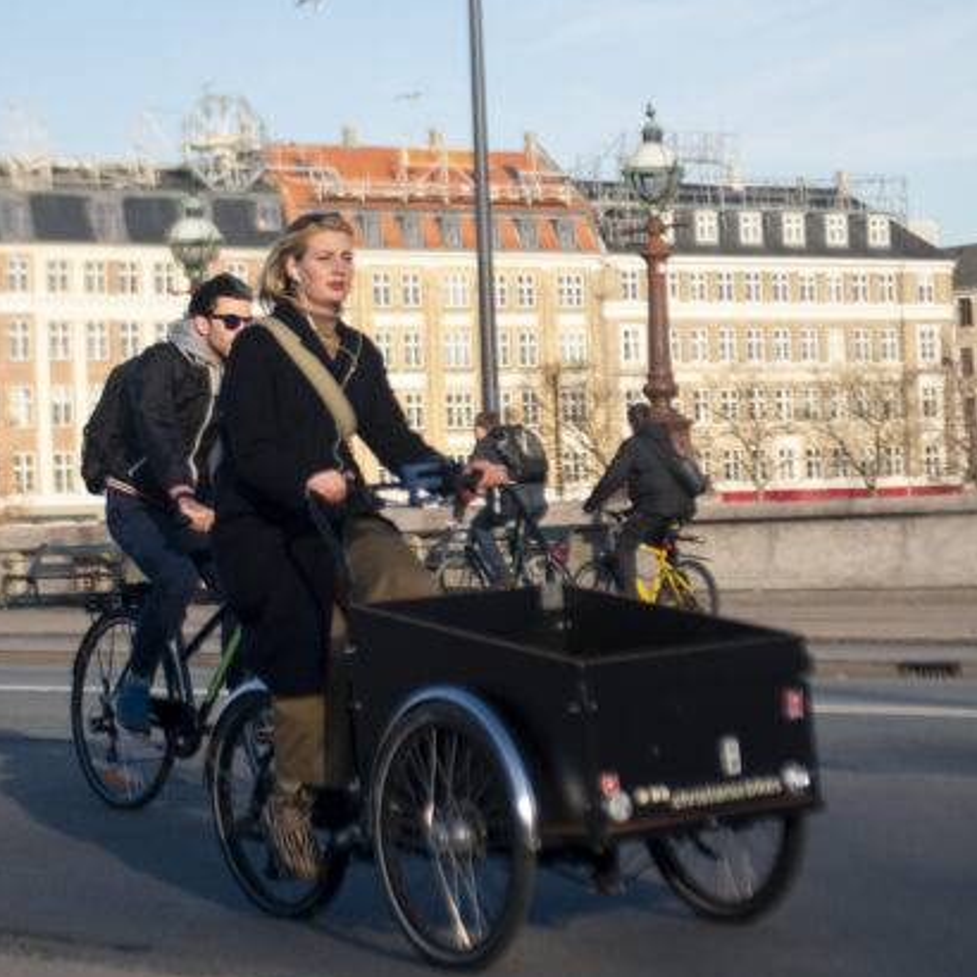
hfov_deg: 14.2
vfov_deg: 14.2
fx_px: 3928
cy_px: 452
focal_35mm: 123
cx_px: 562
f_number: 2.8
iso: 500
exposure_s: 1/8000
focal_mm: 58
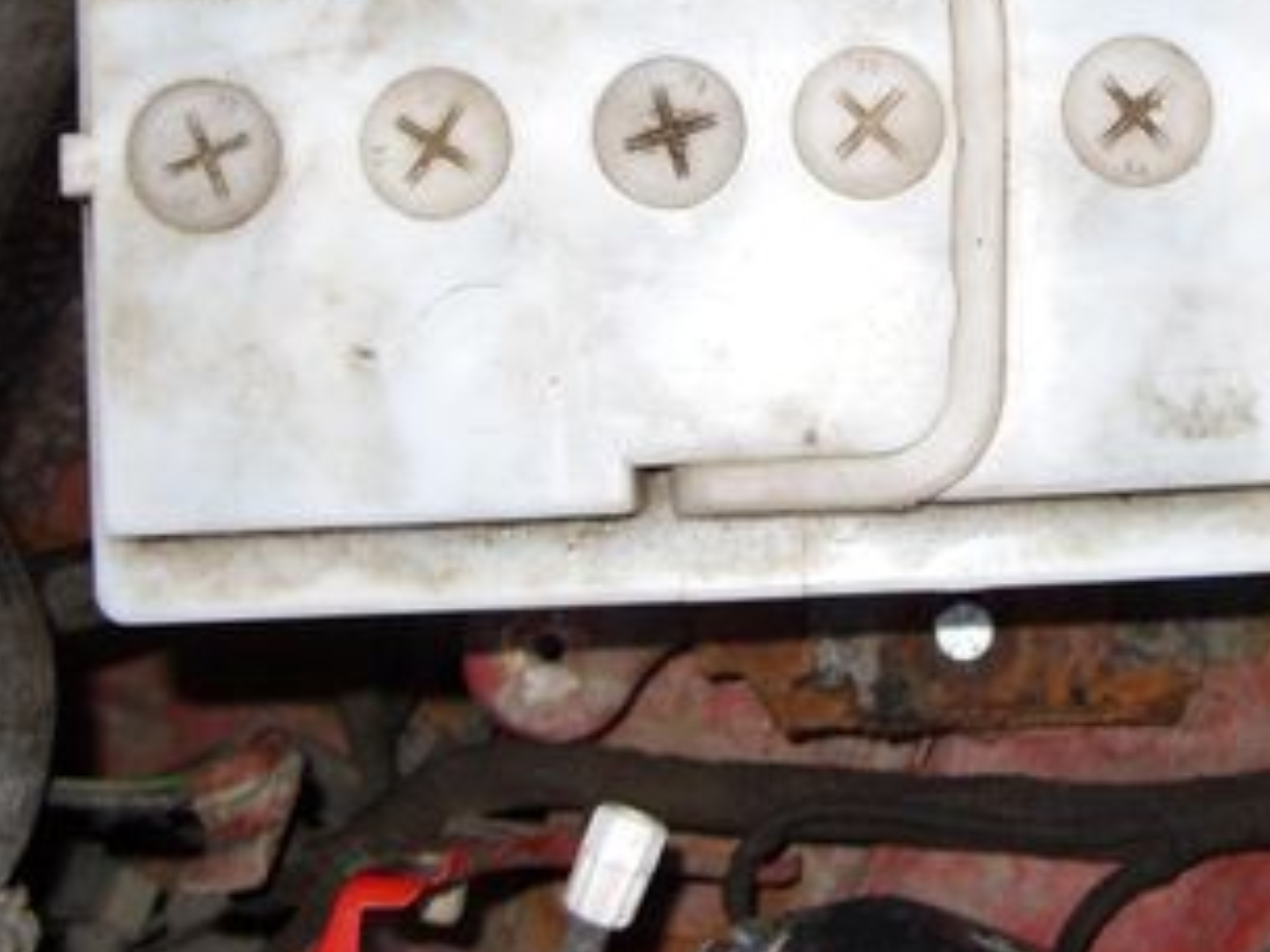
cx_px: 902
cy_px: 238
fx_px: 2935
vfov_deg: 18.3
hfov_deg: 24.2
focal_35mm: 80
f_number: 2.8
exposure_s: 1/30
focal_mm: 7.8
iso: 50
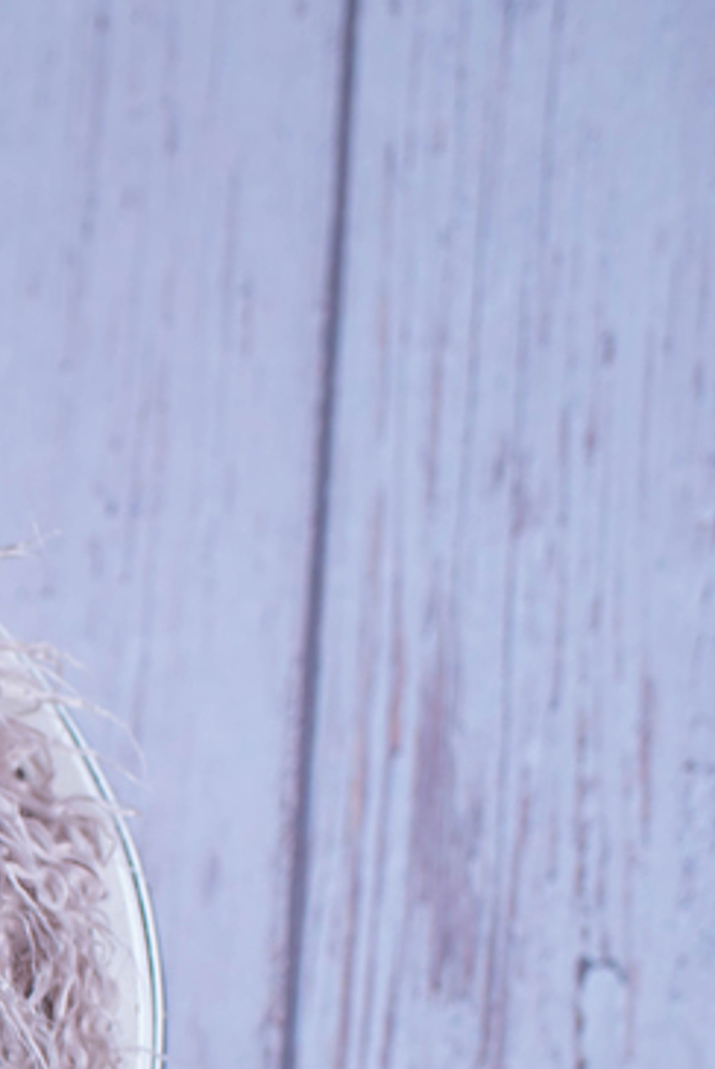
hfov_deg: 11.3
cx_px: -484
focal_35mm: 115
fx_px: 3419
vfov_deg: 17.4
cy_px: 1021
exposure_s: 1/200
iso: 50
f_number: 2.8
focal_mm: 35
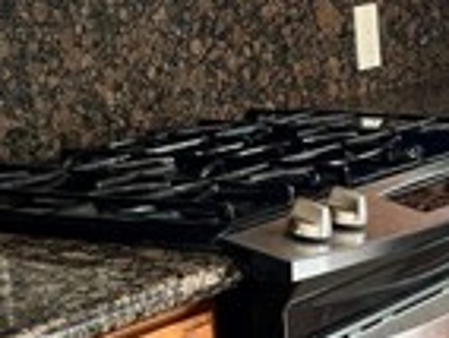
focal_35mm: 117
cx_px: 569
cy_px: 313
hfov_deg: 16.0
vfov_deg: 12.6
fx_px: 1520
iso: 80
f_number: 1.6
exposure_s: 1/121
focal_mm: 5.1
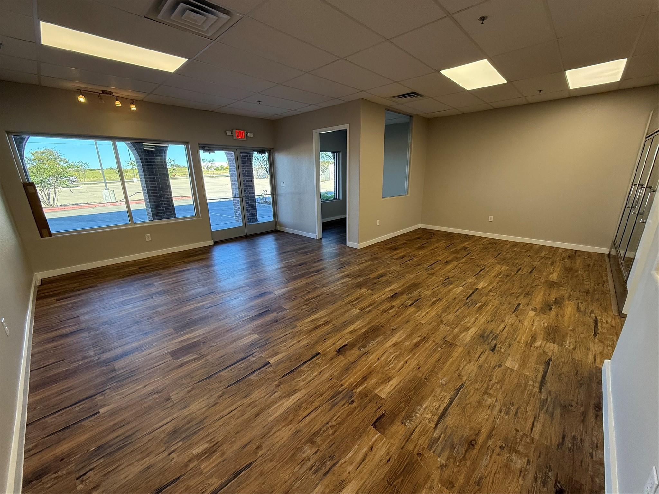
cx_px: 330
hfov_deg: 102.1
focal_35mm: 14
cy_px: 247
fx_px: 267
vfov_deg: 85.7
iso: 160
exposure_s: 1/120
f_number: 2.2
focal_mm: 2.22
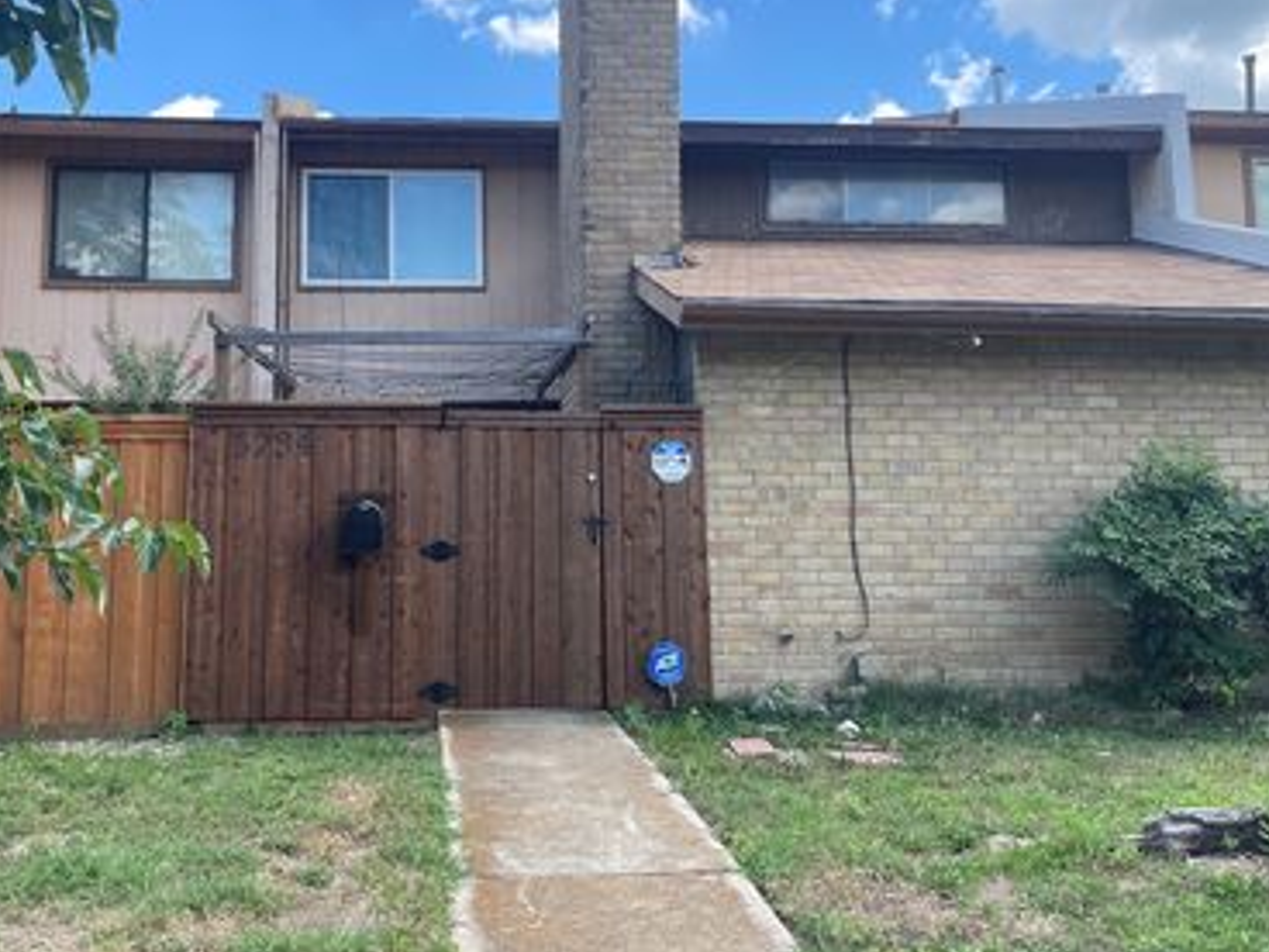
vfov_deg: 41.6
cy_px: 391
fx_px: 1246
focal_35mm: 34
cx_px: 552
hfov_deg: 53.8
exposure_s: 1/945
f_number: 1.6
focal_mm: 5.1
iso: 32
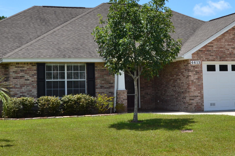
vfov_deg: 18.1
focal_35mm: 75
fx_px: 490
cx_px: 115
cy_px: 36
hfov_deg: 27.0
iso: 400
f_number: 11
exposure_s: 1/400
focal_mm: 24
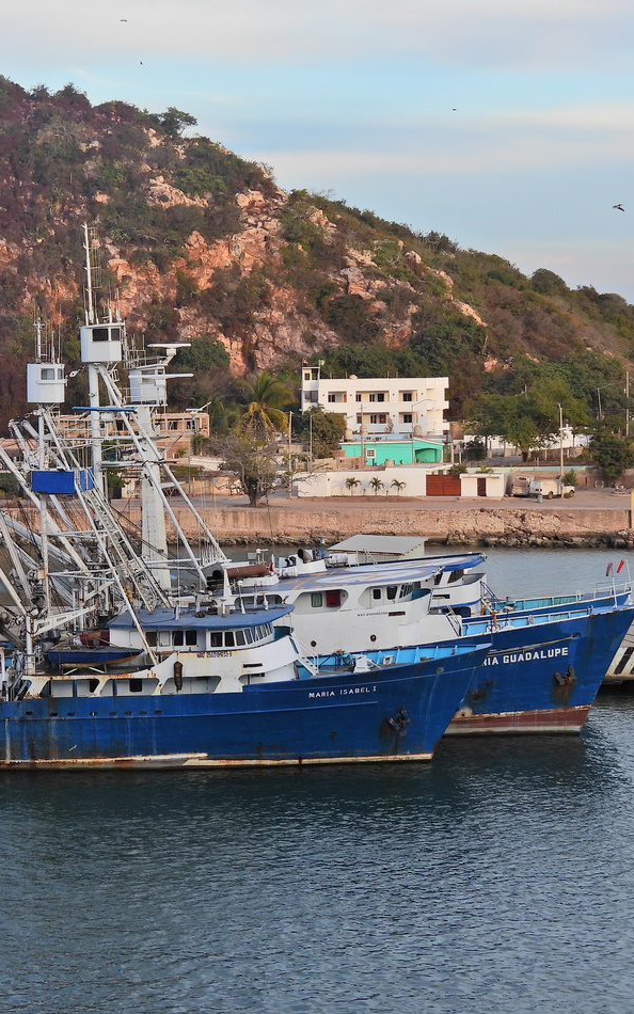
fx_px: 2764
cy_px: 506
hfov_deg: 13.0
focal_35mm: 100
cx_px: 133
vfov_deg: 20.8
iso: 100
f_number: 3.5
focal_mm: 12.5
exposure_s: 1/320
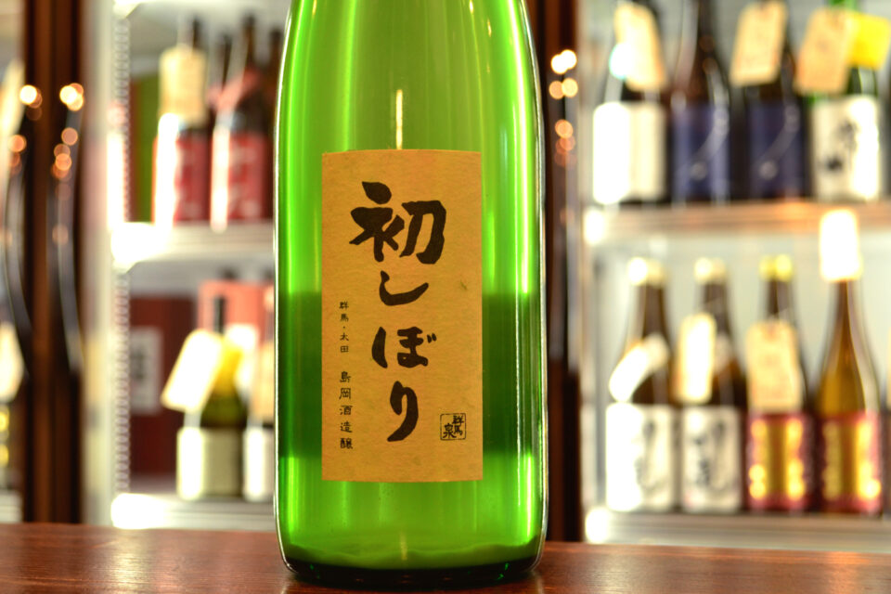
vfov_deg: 28.1
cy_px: 297
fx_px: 1188
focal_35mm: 48
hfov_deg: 41.1
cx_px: 446
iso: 450
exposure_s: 1/30
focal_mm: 32
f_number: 4.8
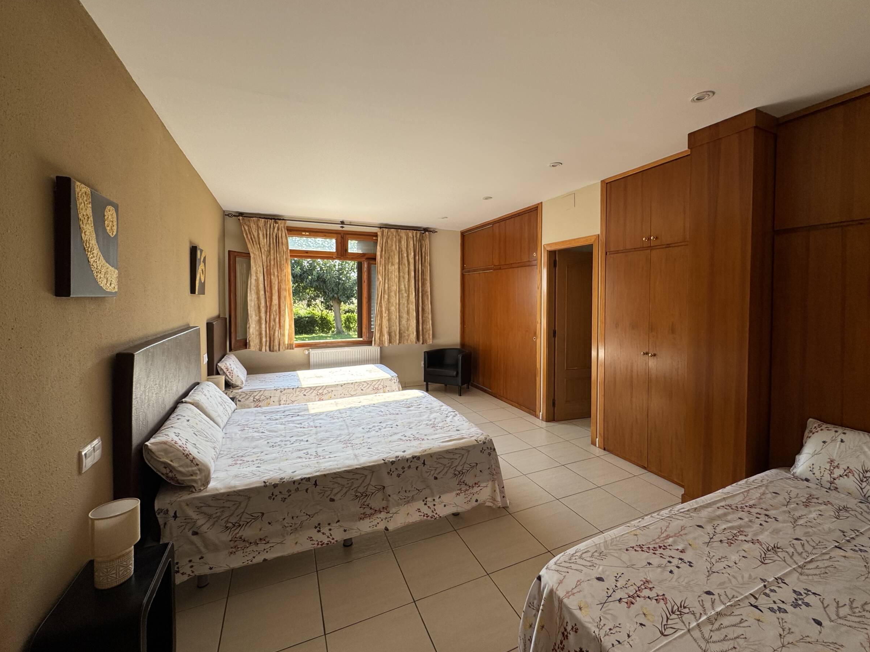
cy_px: 305
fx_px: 377
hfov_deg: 98.1
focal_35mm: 15
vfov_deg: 81.6
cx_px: 459
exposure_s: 1/299
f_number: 2.2
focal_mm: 2.22
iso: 40
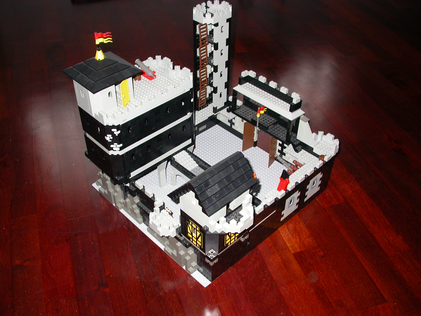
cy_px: 158
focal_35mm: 38
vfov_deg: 37.7
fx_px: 462
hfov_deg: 49.0
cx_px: 210
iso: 100
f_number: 2.6
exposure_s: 1/60
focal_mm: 7.85
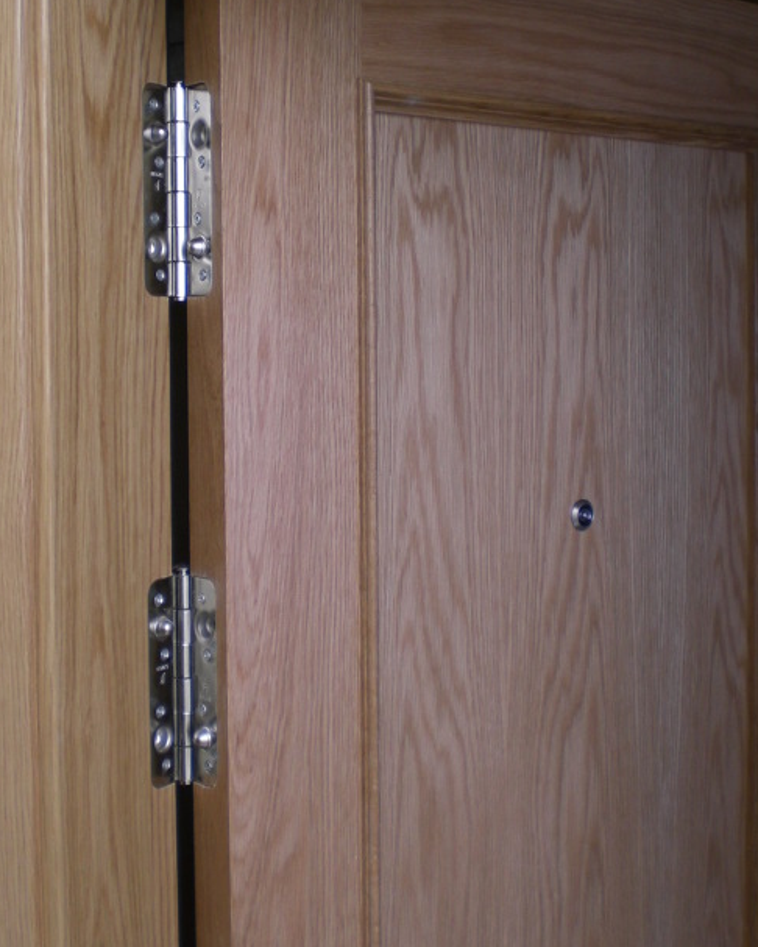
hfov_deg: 27.6
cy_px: 406
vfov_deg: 34.1
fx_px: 1542
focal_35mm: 55
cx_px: 394
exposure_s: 1/60
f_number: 3.1
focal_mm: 6.3
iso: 50
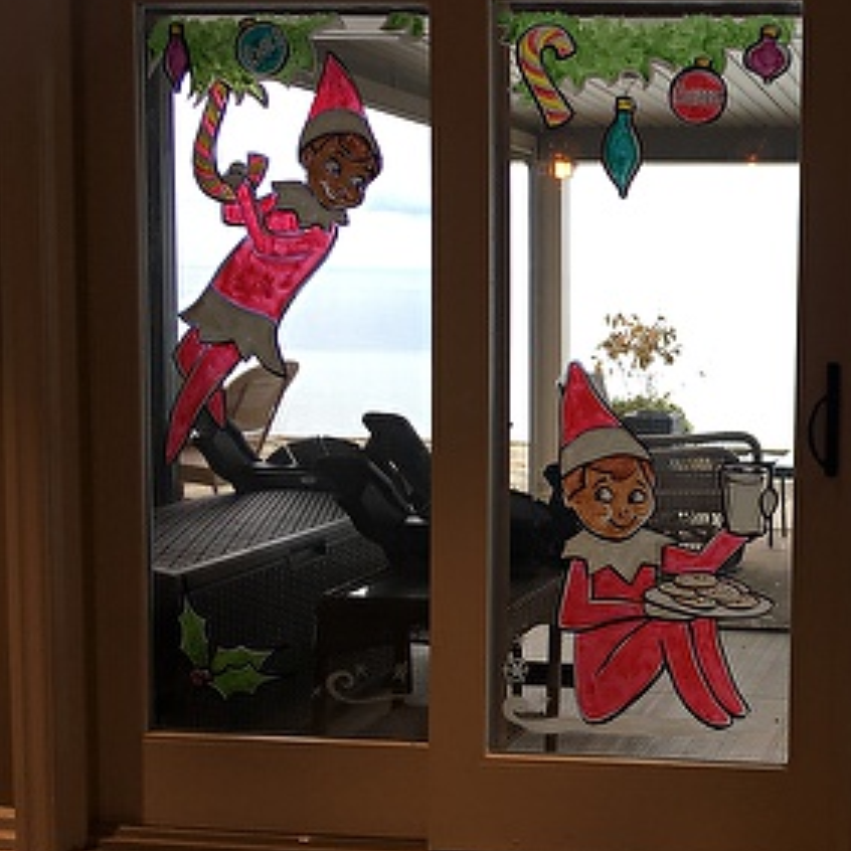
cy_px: 380
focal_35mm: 50
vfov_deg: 34.0
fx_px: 1391
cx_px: 827
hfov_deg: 31.7
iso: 25
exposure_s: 1/60
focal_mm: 4.15
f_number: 2.2
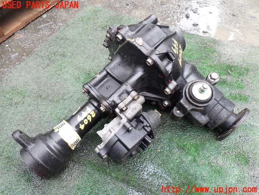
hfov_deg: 69.4
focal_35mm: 25
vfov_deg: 54.9
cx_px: 130
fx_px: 187
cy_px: 98
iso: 100
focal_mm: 4.5
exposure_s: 1/125
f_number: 2.8
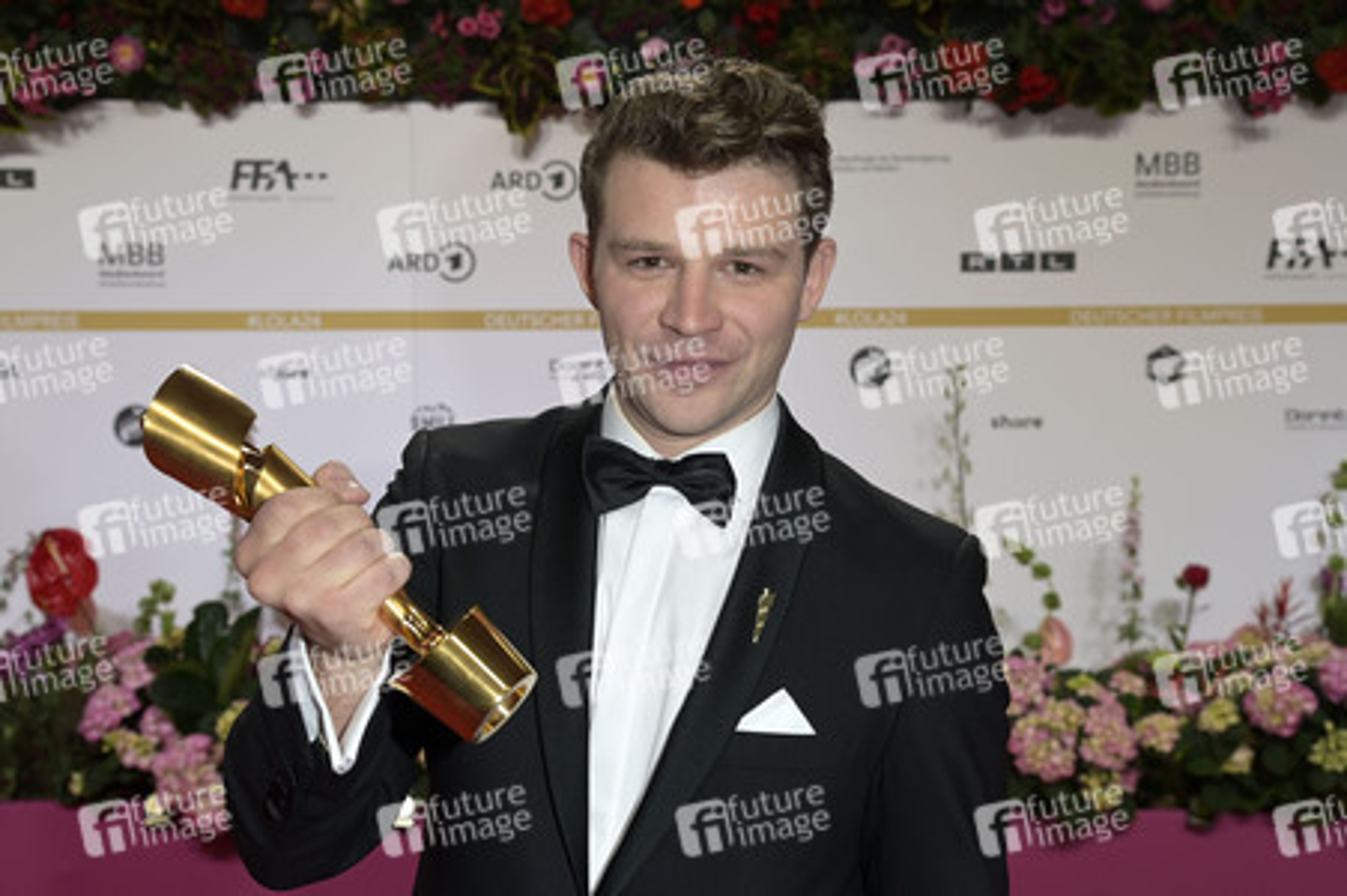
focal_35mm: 46
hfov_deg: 42.8
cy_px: 448
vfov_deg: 29.2
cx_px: 674
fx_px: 1720
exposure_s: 1/250
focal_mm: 46
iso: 640
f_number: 5.6
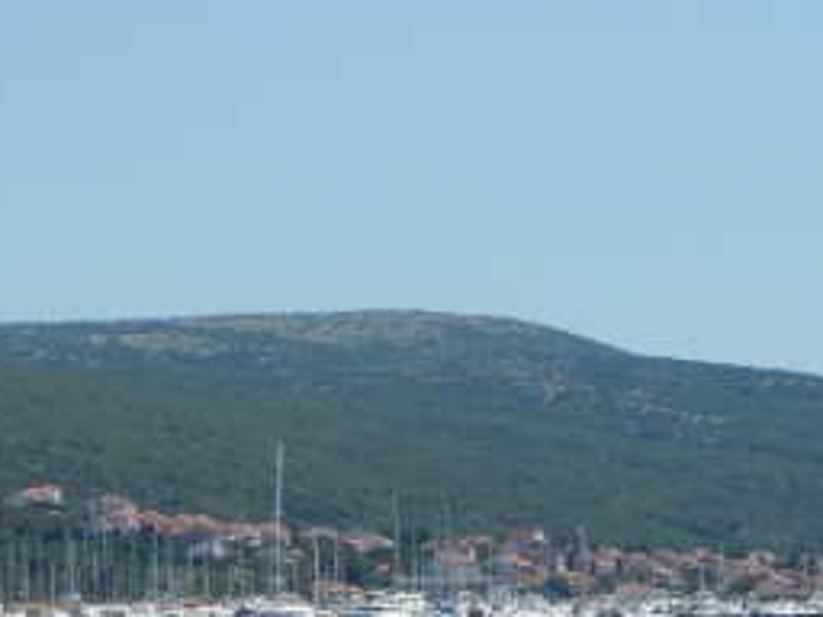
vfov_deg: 6.9
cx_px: 235
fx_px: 5135
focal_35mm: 216
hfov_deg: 9.2
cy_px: 437
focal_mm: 9.7
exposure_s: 1/500
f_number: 7.6
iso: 125
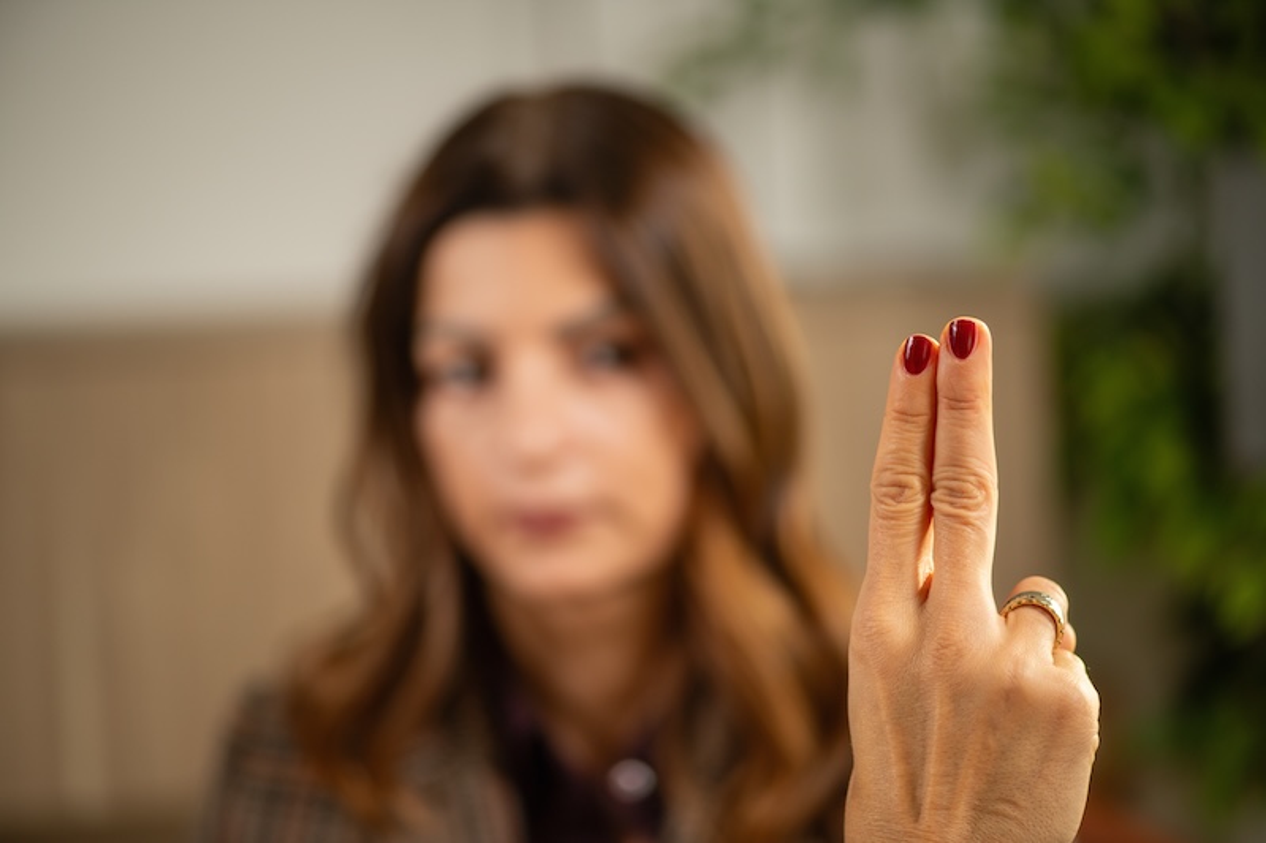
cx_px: 633
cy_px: 422
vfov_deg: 13.0
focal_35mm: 105
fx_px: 3692
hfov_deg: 19.5
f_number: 3
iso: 125
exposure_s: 1/200
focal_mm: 105
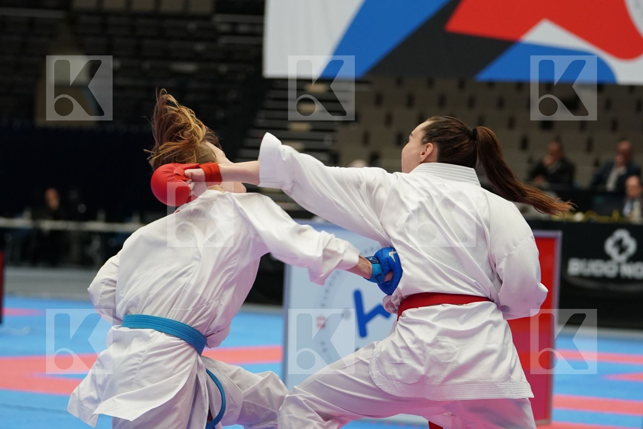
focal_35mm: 135
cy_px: 214
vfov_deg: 10.2
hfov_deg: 15.2
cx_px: 322
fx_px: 2411
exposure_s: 1/1000
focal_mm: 90
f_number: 2.8
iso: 2000
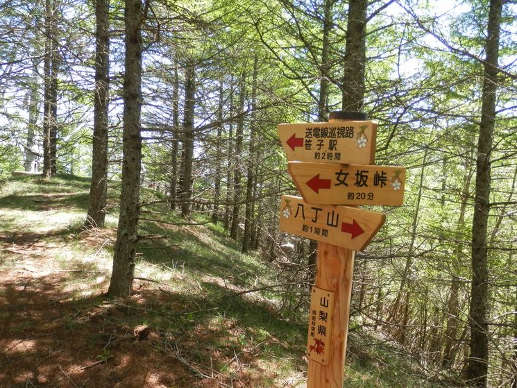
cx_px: 259
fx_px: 433
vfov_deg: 48.2
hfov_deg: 61.7
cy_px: 205
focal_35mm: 29
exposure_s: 1/80
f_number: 3.2
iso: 80
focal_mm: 5
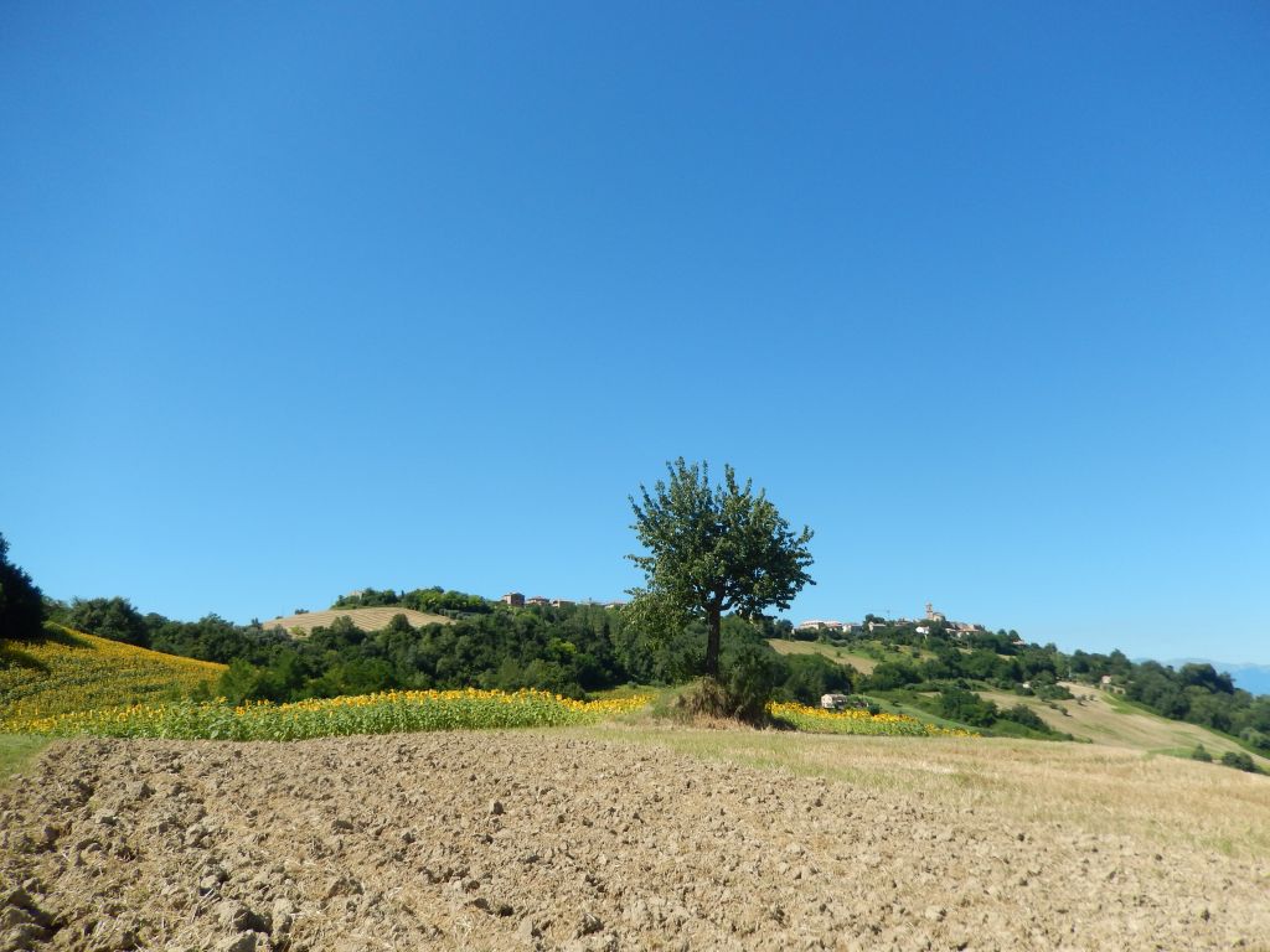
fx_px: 917
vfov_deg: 54.9
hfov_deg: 69.4
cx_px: 635
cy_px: 476
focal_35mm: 25
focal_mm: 4.5
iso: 125
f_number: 3.4
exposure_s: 1/1500
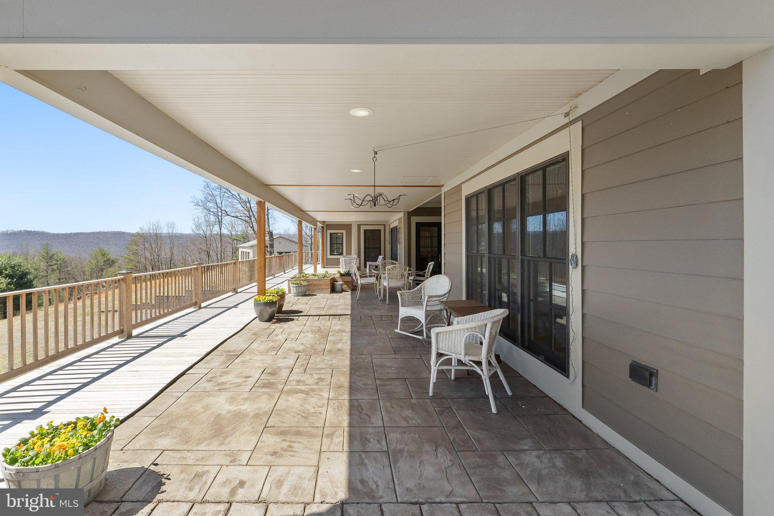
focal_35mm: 15
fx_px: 322
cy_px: 258
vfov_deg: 77.3
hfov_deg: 100.4
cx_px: 387
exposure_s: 1/1000
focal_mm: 10
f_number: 8
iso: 800
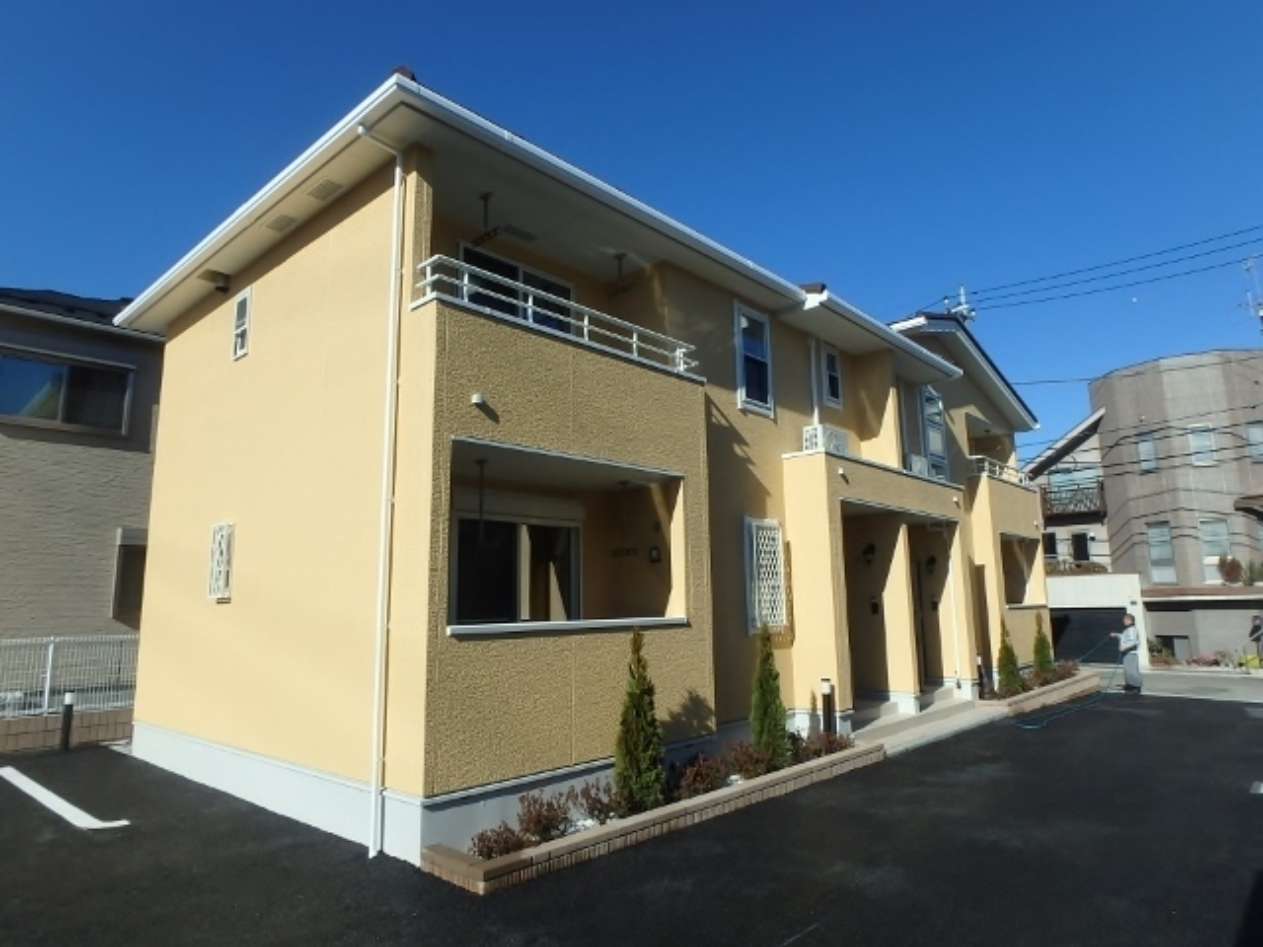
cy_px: 474
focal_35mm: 21
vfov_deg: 63.4
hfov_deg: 79.0
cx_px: 632
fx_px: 766
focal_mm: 3.7
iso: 125
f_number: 6
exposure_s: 1/640
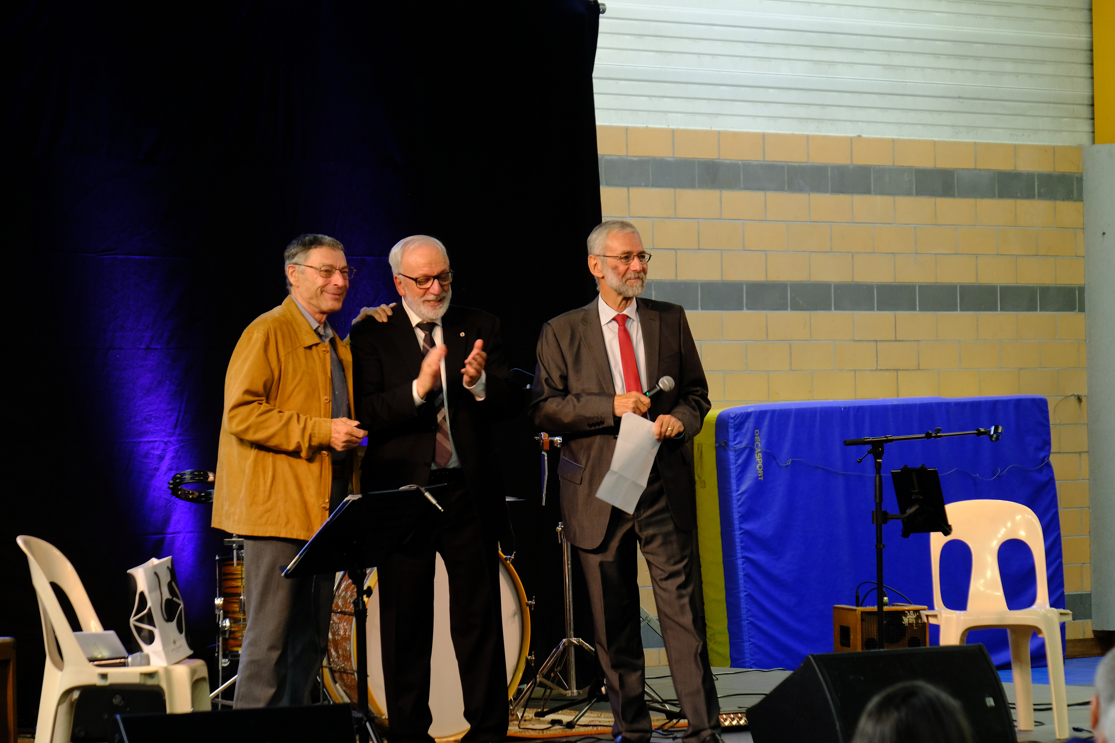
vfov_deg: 11.5
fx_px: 3685
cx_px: 609
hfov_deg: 17.2
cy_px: 415
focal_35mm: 119
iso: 800
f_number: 5.3
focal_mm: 70.2
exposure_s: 1/60
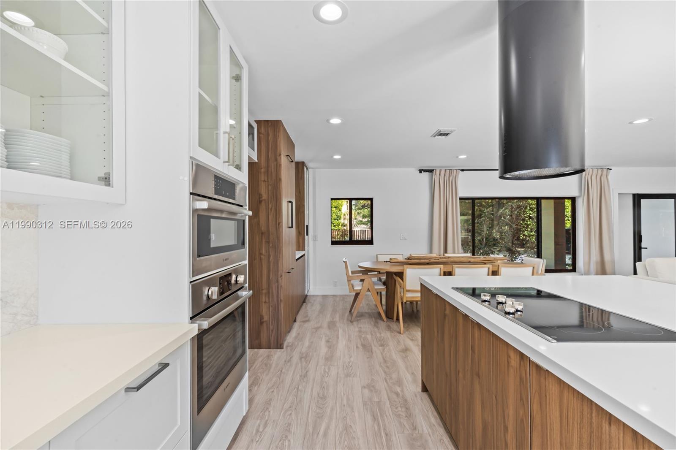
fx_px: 300
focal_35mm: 16
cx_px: 338
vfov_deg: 73.7
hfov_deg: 96.7
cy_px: 225
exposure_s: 1/3
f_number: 16
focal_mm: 16
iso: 250
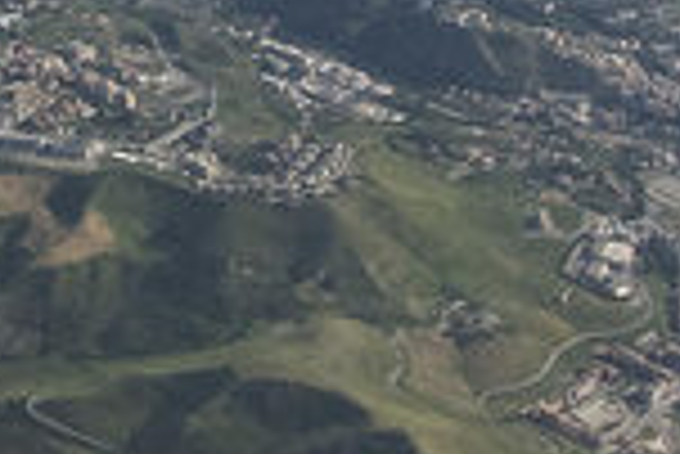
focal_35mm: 107
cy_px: -184
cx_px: -18
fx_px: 2023
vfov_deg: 12.3
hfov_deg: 18.5
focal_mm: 18
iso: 1600
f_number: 8
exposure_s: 1/2500
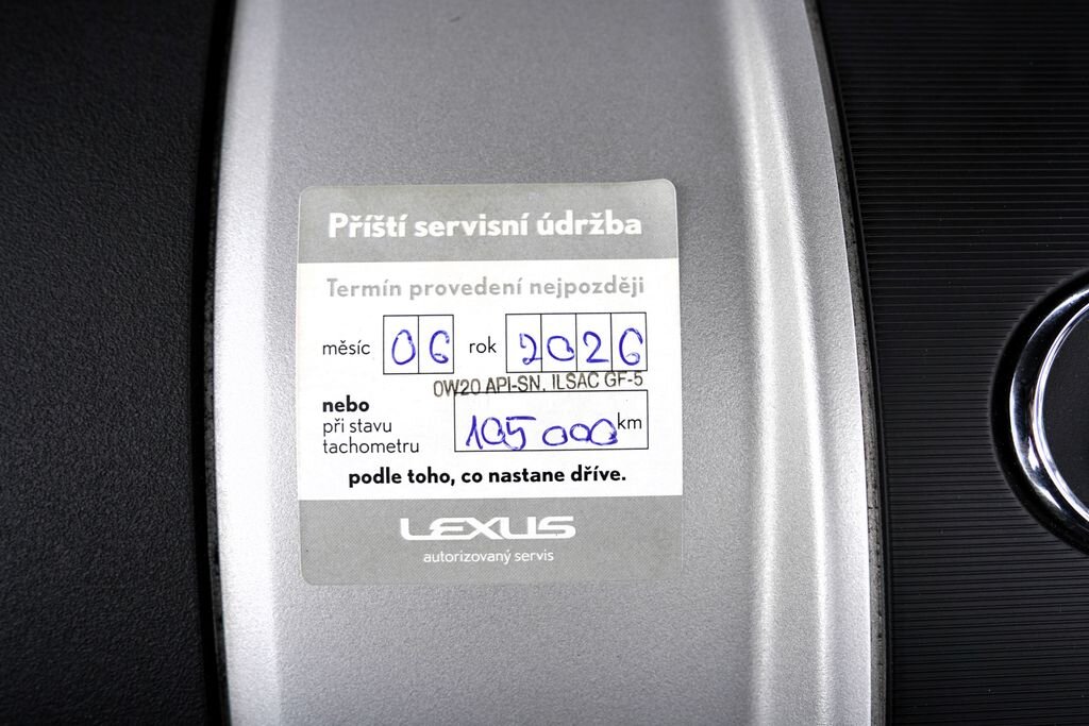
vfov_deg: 43.6
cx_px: 544
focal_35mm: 30
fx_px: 908
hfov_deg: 61.9
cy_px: 363
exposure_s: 1/100
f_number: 5
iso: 100
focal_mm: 30
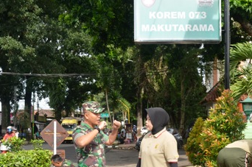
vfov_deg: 22.7
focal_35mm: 59
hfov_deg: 33.8
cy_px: 131
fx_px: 412
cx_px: 162
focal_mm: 21
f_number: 8
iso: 100
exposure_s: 1/125
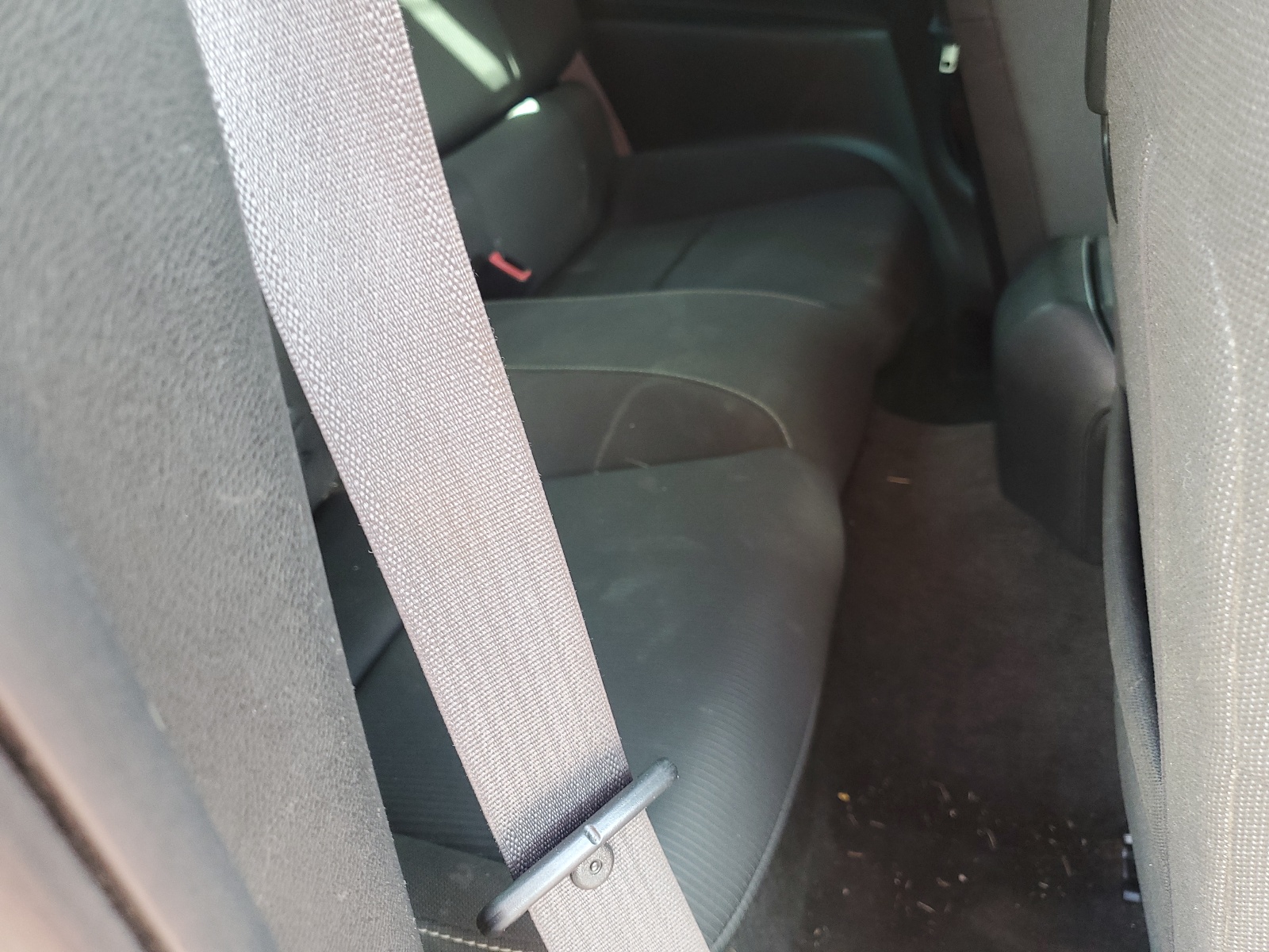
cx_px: 634
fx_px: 953
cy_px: 476
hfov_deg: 67.3
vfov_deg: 53.1
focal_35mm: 26
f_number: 1.5
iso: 102
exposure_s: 1/60.2
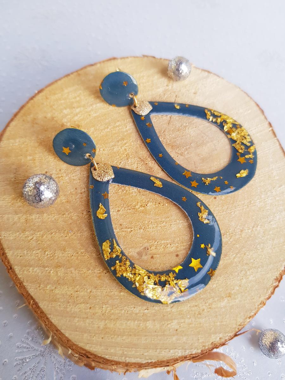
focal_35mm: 26
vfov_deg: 67.3
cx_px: 142
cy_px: 190
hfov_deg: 53.1
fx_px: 285
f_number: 1.7
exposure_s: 1/100
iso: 64
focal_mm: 4.2
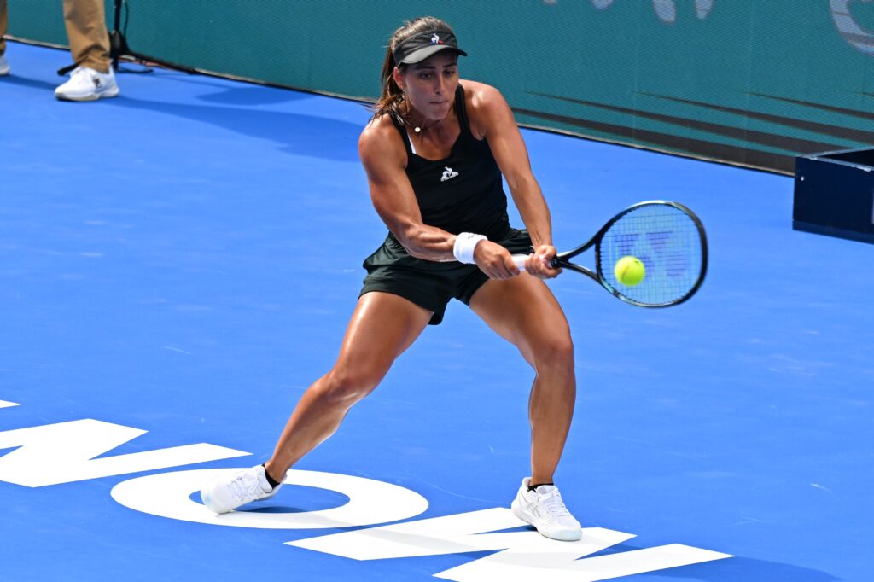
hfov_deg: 8.1
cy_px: 291
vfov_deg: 5.4
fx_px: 6188
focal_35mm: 255
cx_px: 437
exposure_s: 1/1600
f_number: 4
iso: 400
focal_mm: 170
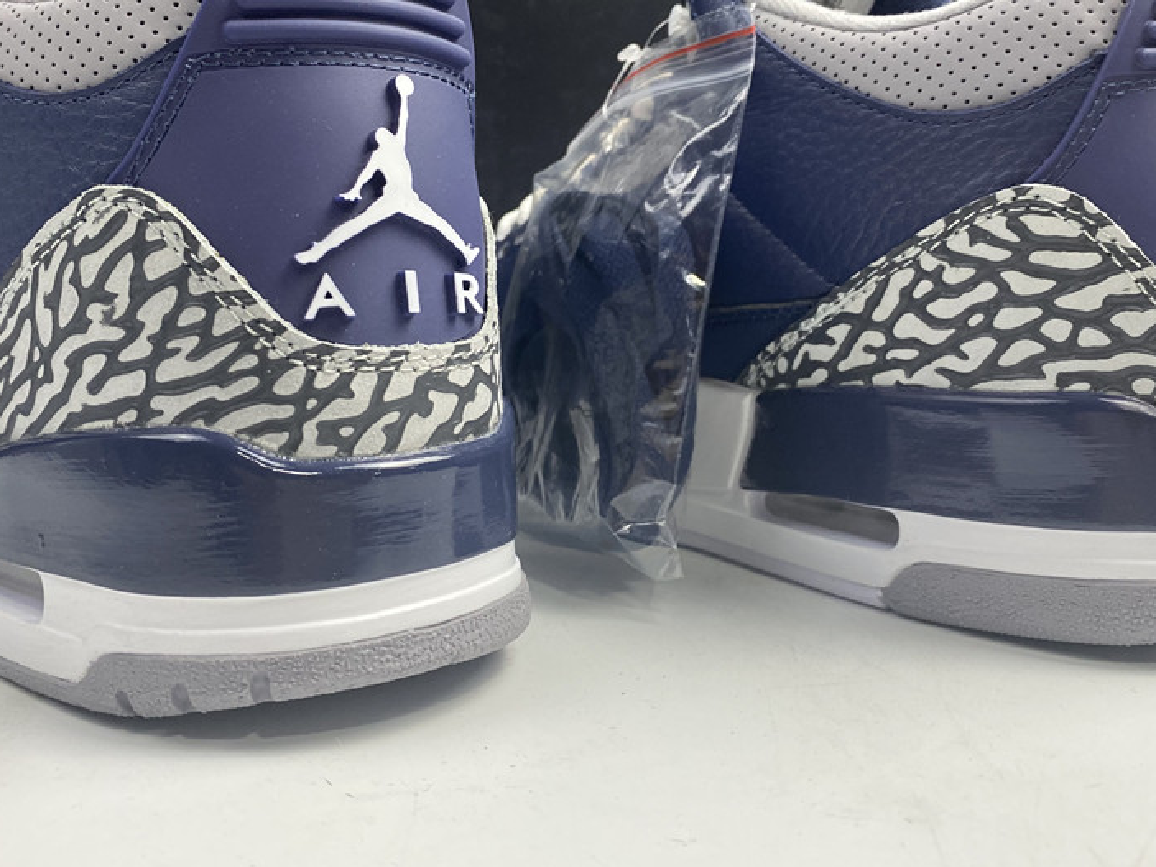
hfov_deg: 50.1
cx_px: 562
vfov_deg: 38.3
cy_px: 301
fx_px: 1235
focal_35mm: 37
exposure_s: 1/100
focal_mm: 4.25
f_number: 1.8
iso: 100
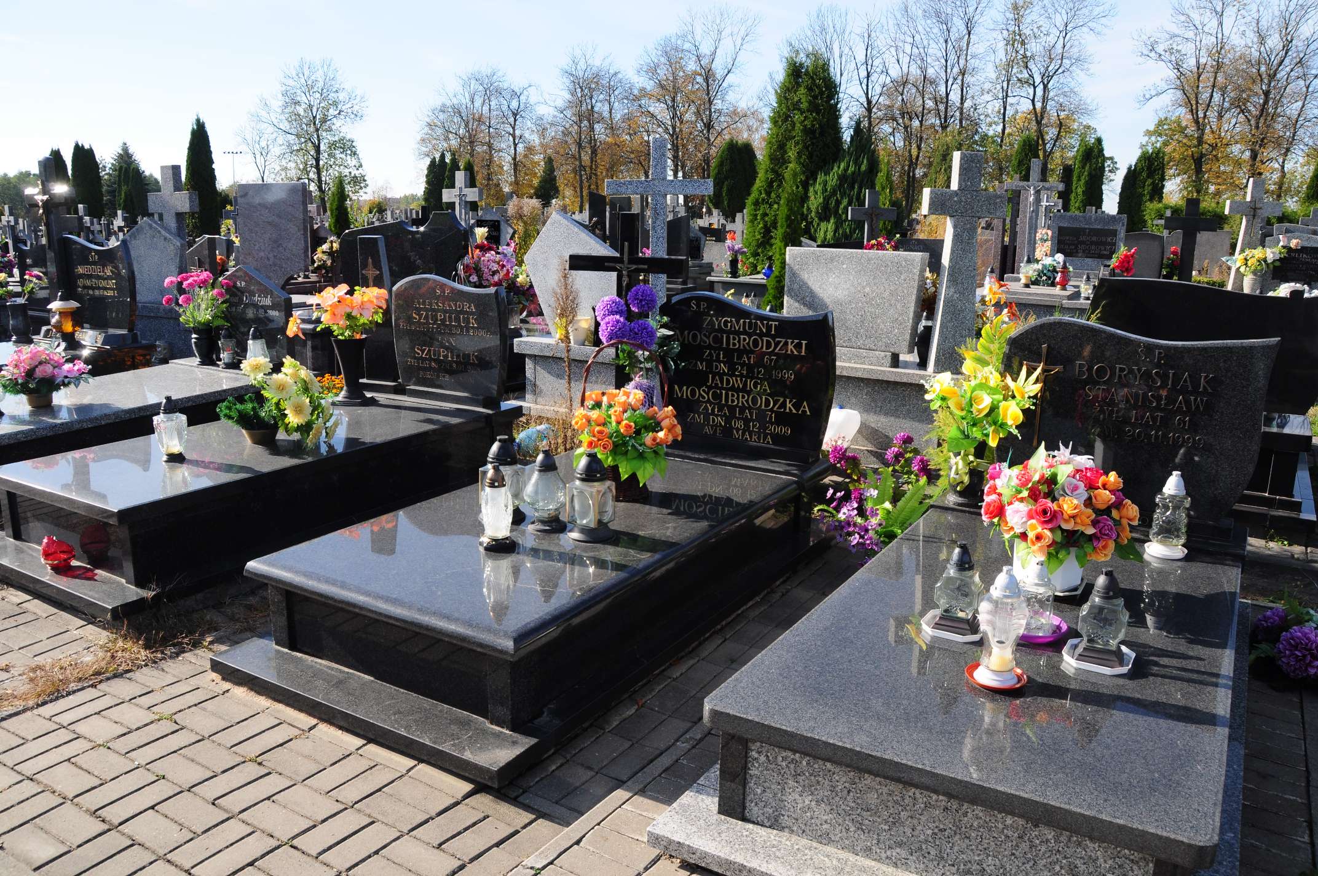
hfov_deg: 67.4
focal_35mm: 27
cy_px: 438
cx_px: 659
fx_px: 987
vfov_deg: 47.8
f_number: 7.1
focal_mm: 18
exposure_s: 1/320
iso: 200
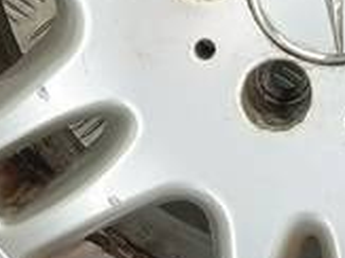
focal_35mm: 170
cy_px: -82
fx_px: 1693
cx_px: 457
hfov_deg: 11.3
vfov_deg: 8.6
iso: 176
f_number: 1.6
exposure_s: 1/50
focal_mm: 4.11
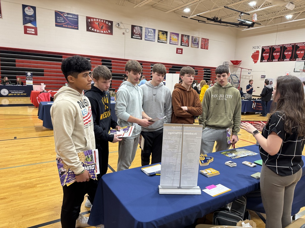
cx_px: 152
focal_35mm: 24
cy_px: 114
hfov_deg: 71.6
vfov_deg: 56.8
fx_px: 211
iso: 200
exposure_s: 1/82
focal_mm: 6.76
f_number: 1.78
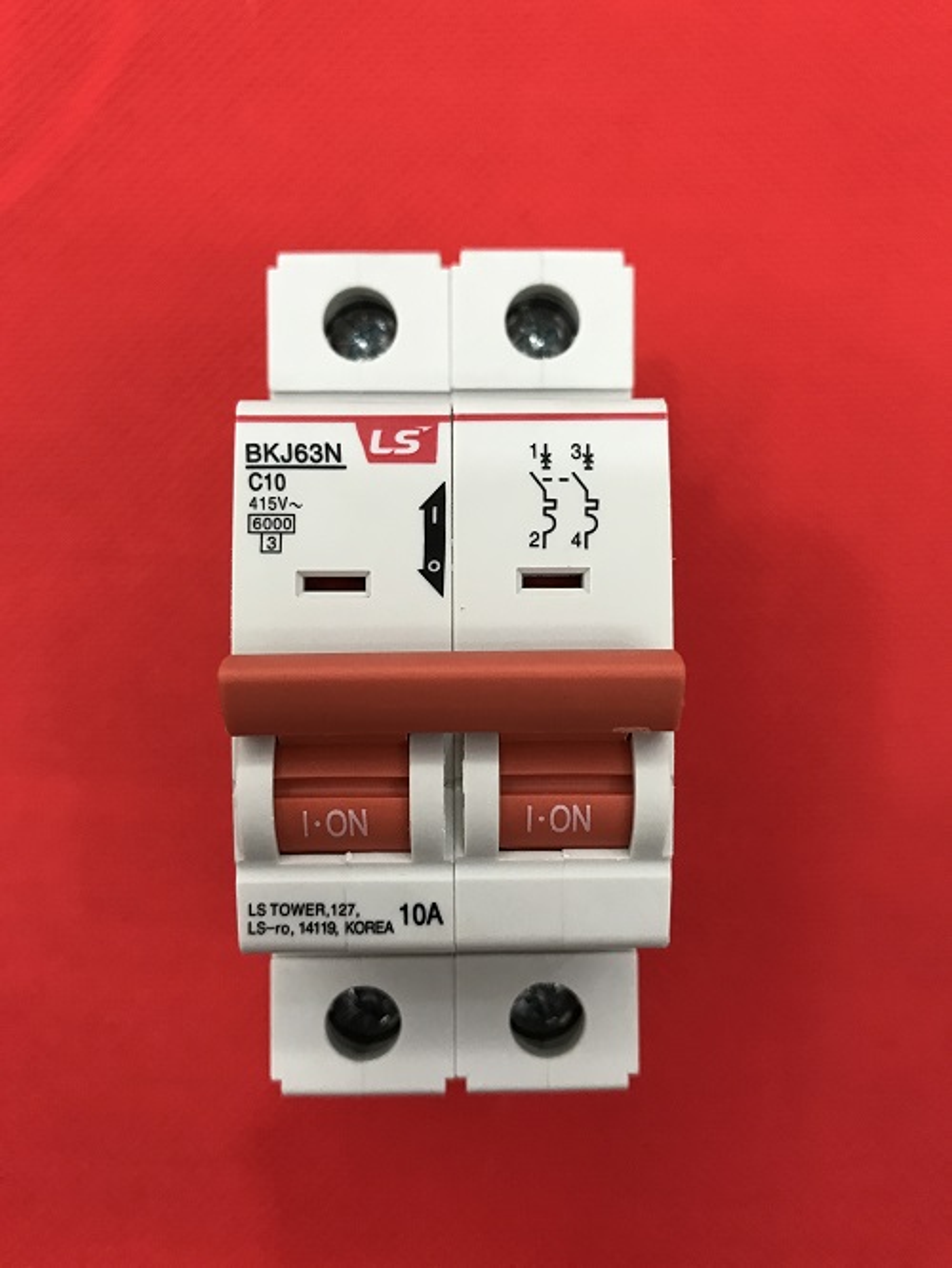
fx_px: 1026
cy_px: 634
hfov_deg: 49.8
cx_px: 476
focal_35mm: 28
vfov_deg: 63.4
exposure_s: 1/17
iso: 40
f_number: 1.8
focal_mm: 3.99
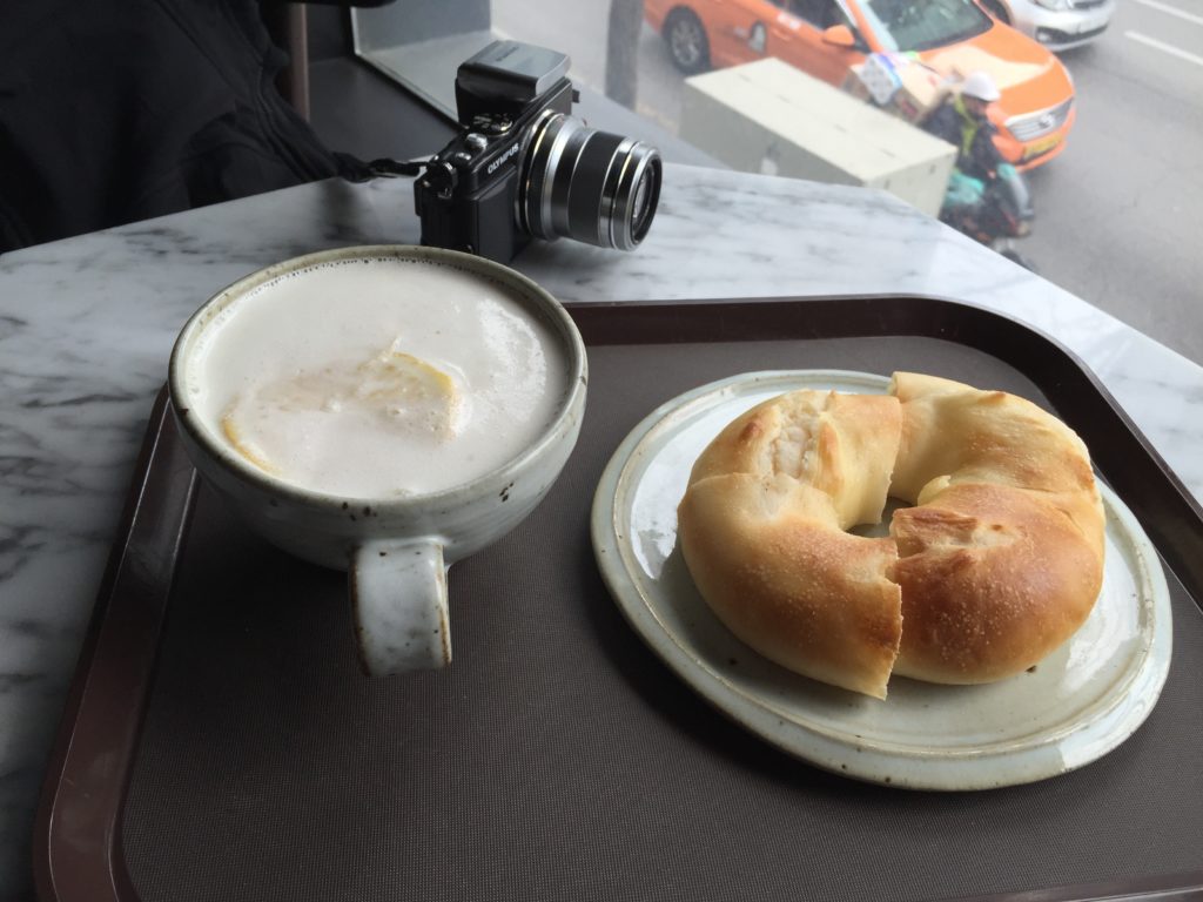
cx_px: 602
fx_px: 1008
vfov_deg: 48.2
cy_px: 451
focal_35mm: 29
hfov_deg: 61.7
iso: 32
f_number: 2.2
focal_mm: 4.15
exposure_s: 1/243
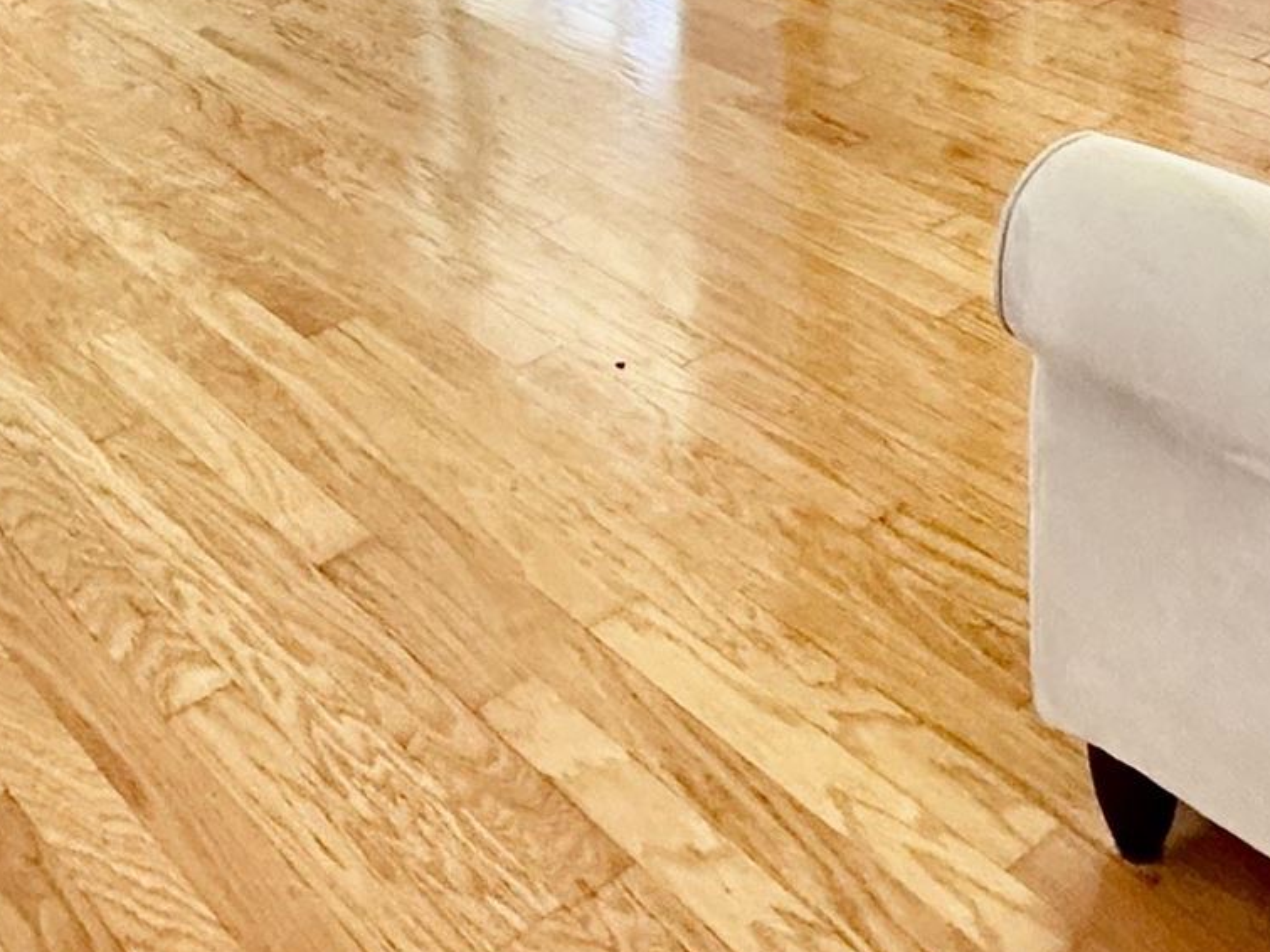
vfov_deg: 21.7
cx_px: 488
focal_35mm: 57
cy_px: -452
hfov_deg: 33.6
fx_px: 2091
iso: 200
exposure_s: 1/120
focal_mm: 2.22
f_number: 2.2
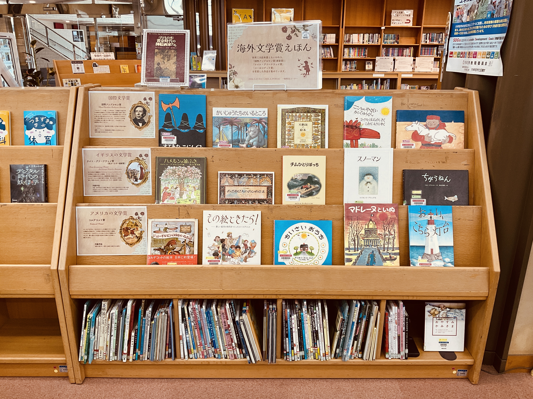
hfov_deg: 61.7
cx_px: 266
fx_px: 447
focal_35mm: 29
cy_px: 200
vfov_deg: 48.2
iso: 50
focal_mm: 3
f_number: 1.8
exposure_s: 1/60
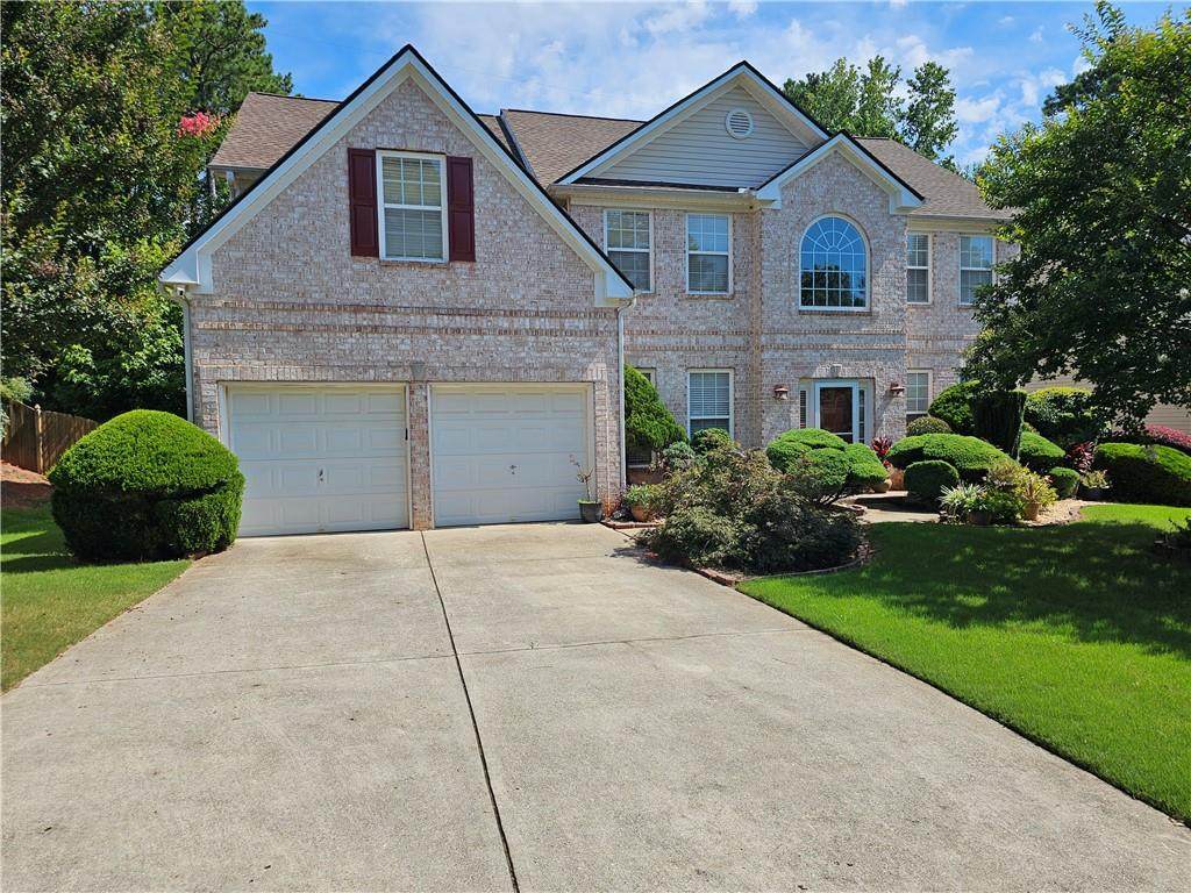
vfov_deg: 58.9
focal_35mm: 23
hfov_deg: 73.9
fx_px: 791
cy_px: 446
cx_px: 596
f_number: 1.7
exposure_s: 1/909
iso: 10
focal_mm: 6.3
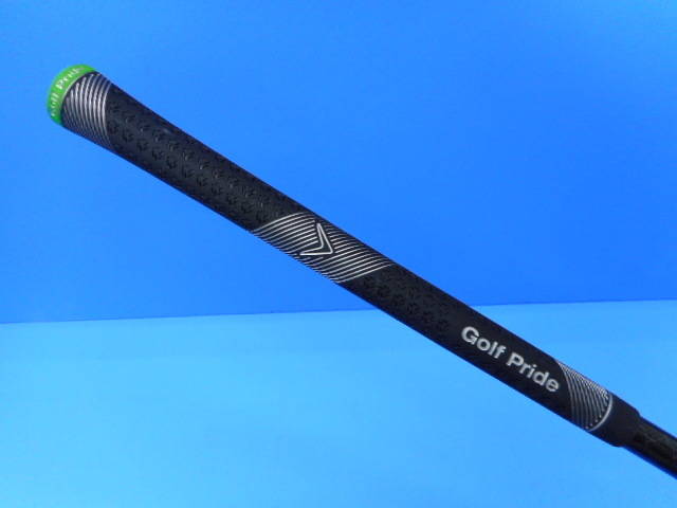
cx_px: 338
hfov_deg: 69.4
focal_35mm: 25
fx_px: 489
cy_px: 254
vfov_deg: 54.9
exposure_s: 1/30
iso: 125
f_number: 3.7
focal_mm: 4.5
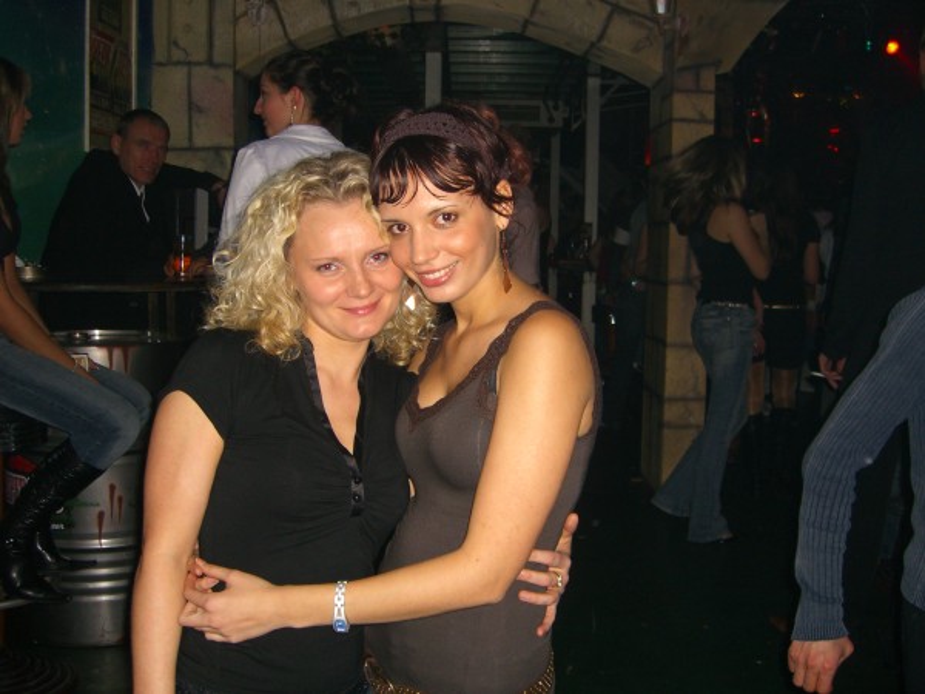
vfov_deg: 37.7
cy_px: 347
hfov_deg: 49.0
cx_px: 462
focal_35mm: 38
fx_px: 1015
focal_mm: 7.9
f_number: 2.8
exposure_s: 1/60
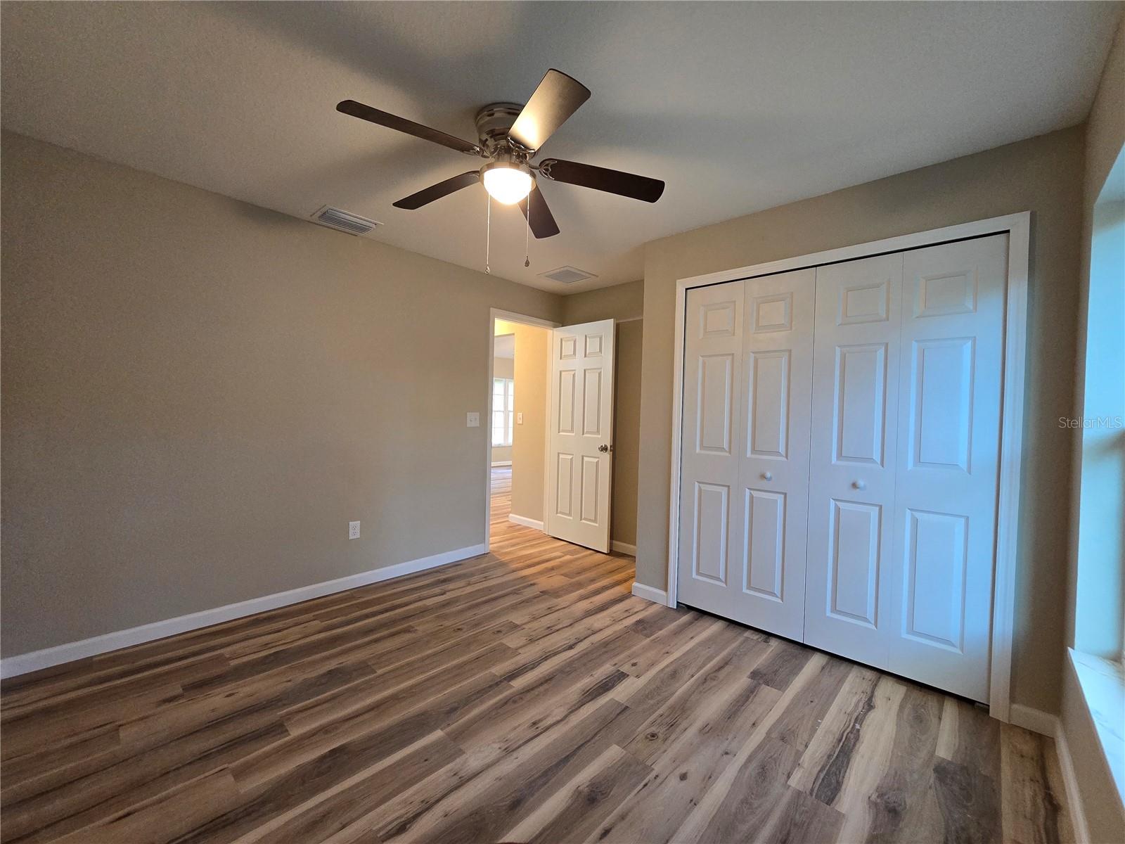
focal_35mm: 13
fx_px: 422
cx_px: 562
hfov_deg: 106.2
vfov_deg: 89.9
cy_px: 422
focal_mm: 2.2
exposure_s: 1/60
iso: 400
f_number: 2.2
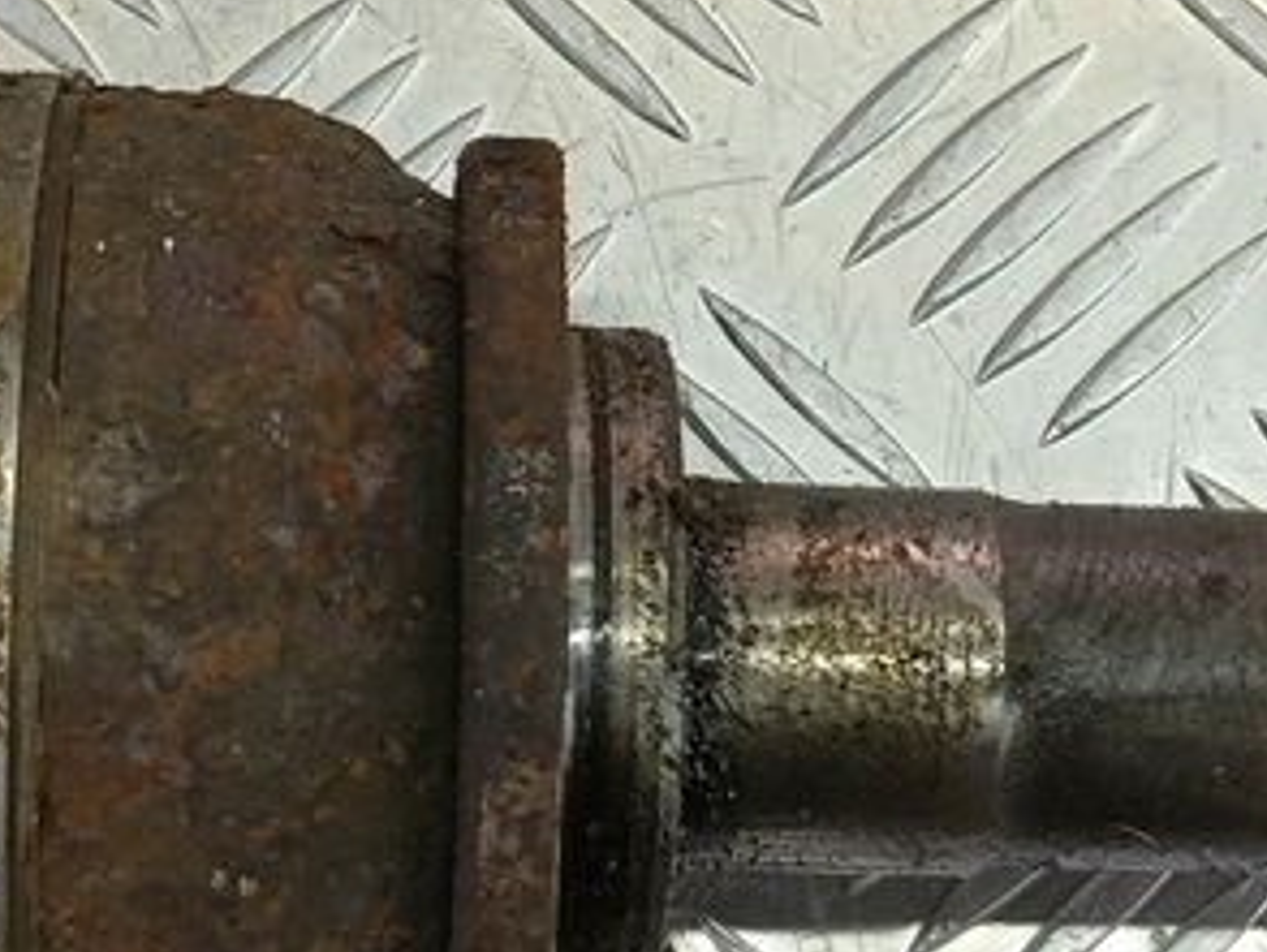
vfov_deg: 15.7
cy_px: 620
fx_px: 3443
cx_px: 487
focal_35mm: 94
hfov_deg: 20.8
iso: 94
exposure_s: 1/50
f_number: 1.6
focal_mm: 4.11
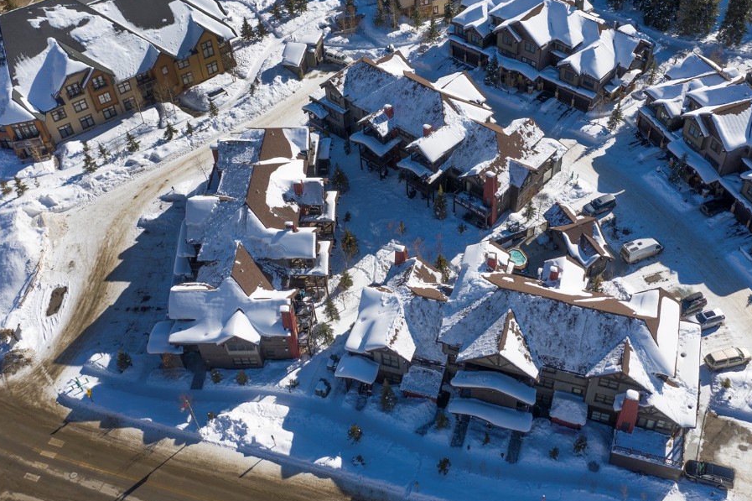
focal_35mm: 36
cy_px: 205
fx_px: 752
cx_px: 439
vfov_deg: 36.7
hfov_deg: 52.9
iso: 100
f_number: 4
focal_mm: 10.26
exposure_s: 1/1250
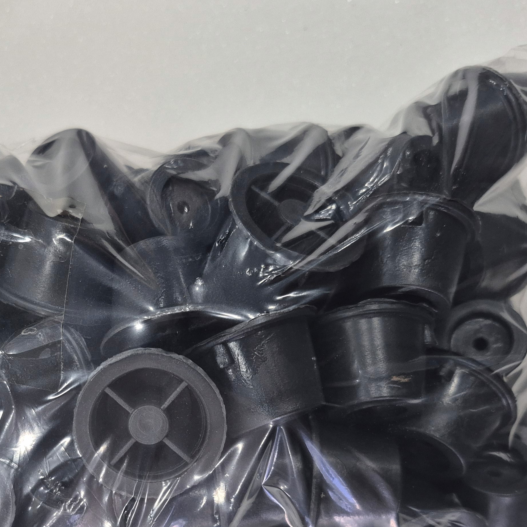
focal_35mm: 44
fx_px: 758
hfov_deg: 37.2
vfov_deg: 37.6
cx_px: 119
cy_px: 382
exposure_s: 1/120
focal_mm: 5.4
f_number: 1.8
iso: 200
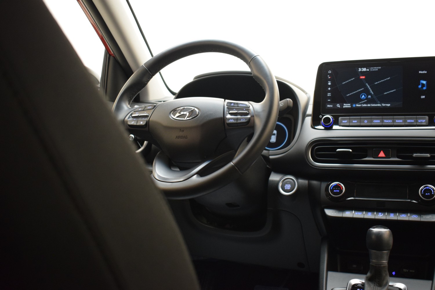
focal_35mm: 39
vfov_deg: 34.2
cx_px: 218
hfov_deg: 49.6
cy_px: 145
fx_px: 471
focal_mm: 26
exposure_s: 1/30
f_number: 4
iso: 2000
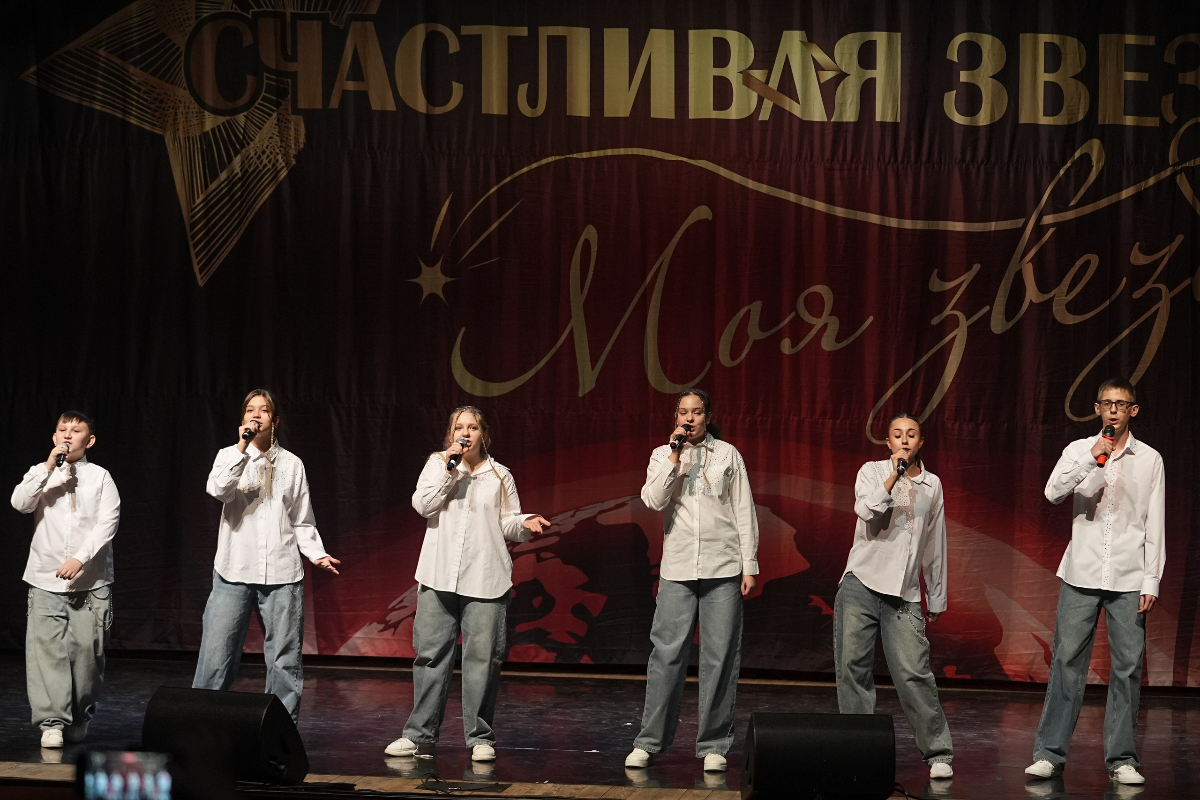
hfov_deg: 19.5
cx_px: 600
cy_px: 400
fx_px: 3500
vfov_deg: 13.0
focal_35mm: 105
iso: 2000
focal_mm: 70
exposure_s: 1/400
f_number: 2.8
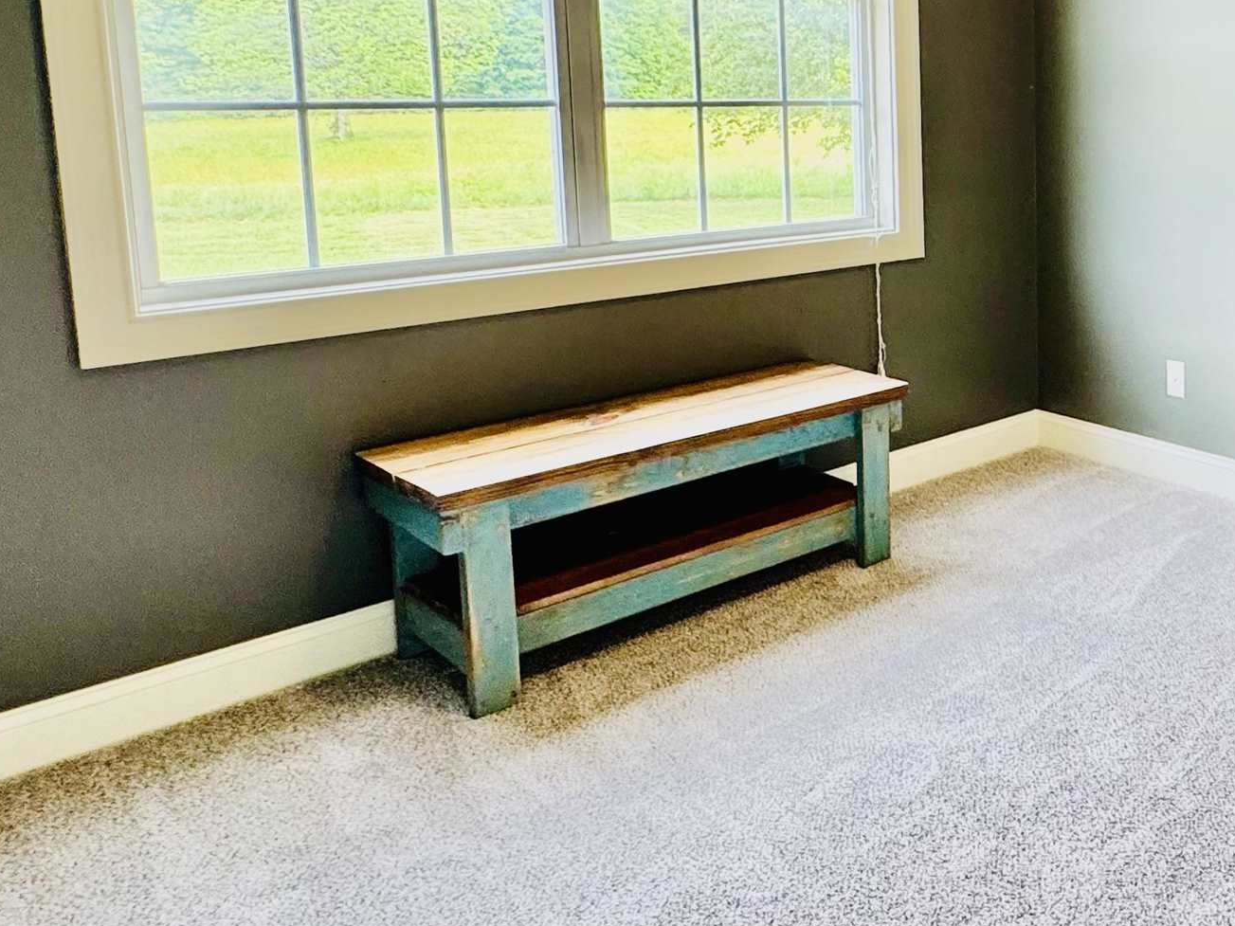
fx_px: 1177
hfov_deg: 47.2
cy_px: 226
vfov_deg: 41.6
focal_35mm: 33
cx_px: 1203
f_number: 2.2
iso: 200
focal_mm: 2.22
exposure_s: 1/120
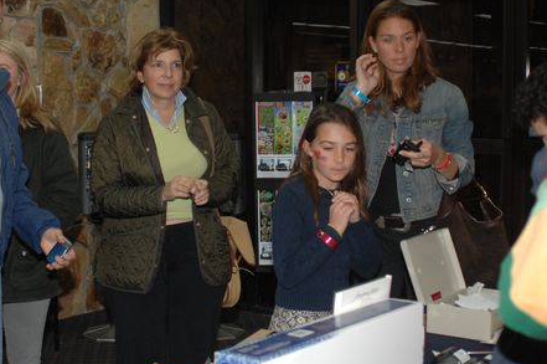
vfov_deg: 22.2
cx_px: 244
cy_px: 141
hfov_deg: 32.9
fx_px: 926
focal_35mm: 61
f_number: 3.5
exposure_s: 1/125
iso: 400
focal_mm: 28
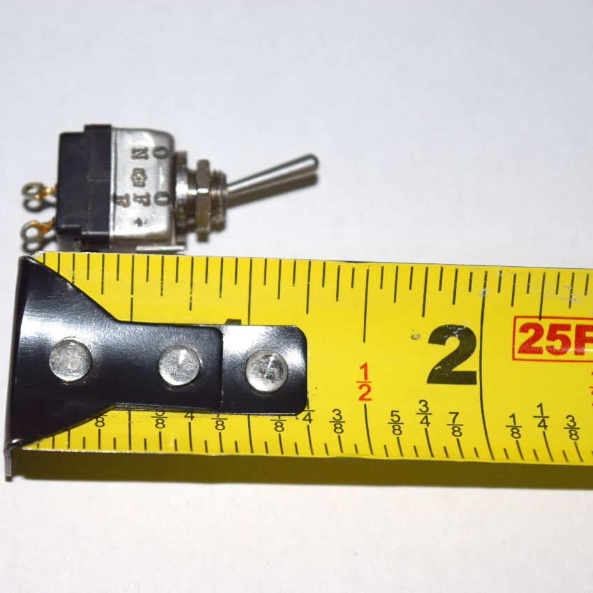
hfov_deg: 16.4
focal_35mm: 106
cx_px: 207
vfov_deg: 16.5
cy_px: 296
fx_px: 2047
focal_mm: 55
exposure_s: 1/60
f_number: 5.6
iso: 125
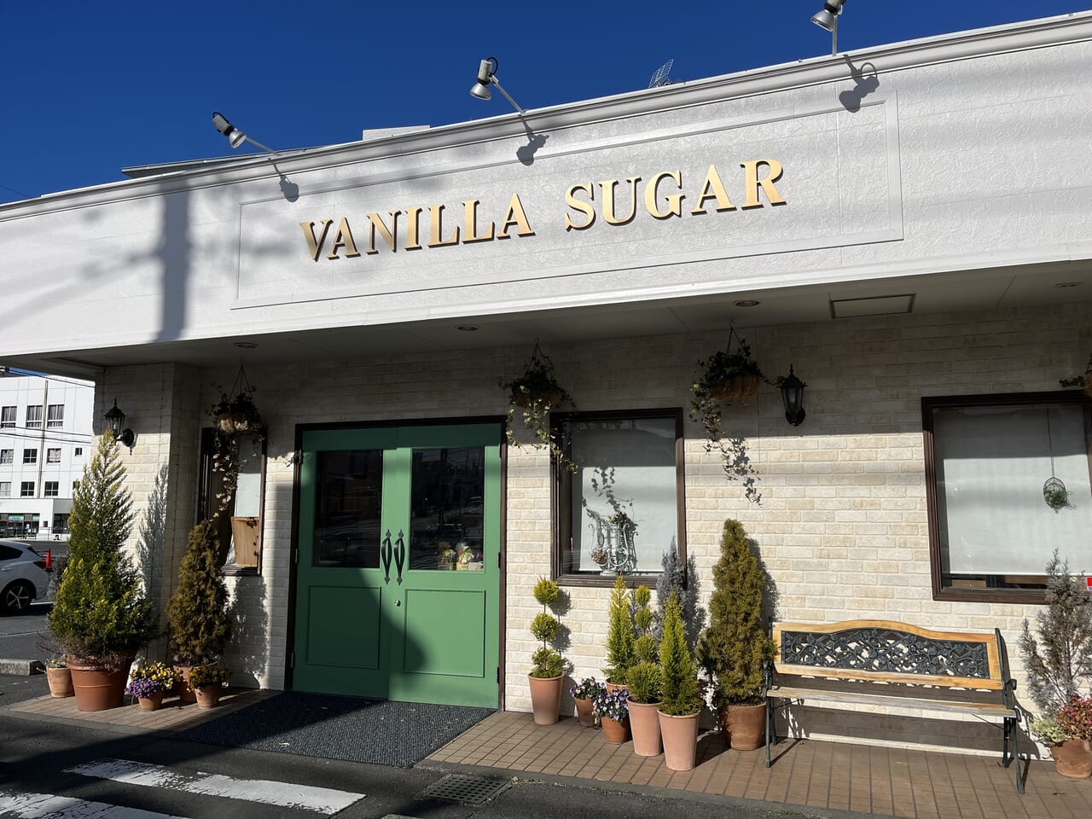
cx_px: 546
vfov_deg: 53.1
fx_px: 820
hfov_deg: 67.3
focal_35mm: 26
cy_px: 410
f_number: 1.6
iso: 50
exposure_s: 1/9091
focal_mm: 5.1
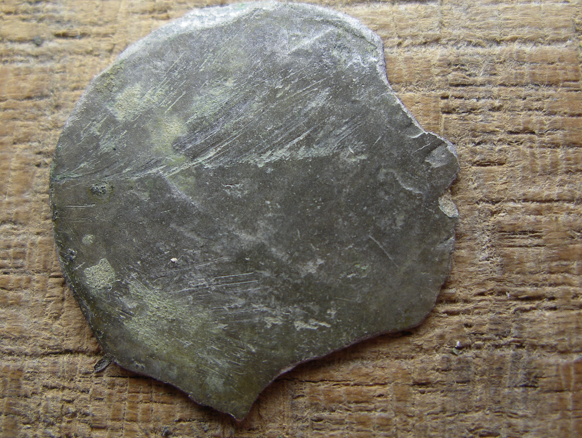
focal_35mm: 44
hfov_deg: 42.9
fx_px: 740
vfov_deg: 32.9
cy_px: 198
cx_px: 268
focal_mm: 7.8
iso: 80
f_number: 3.2
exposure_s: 1/200
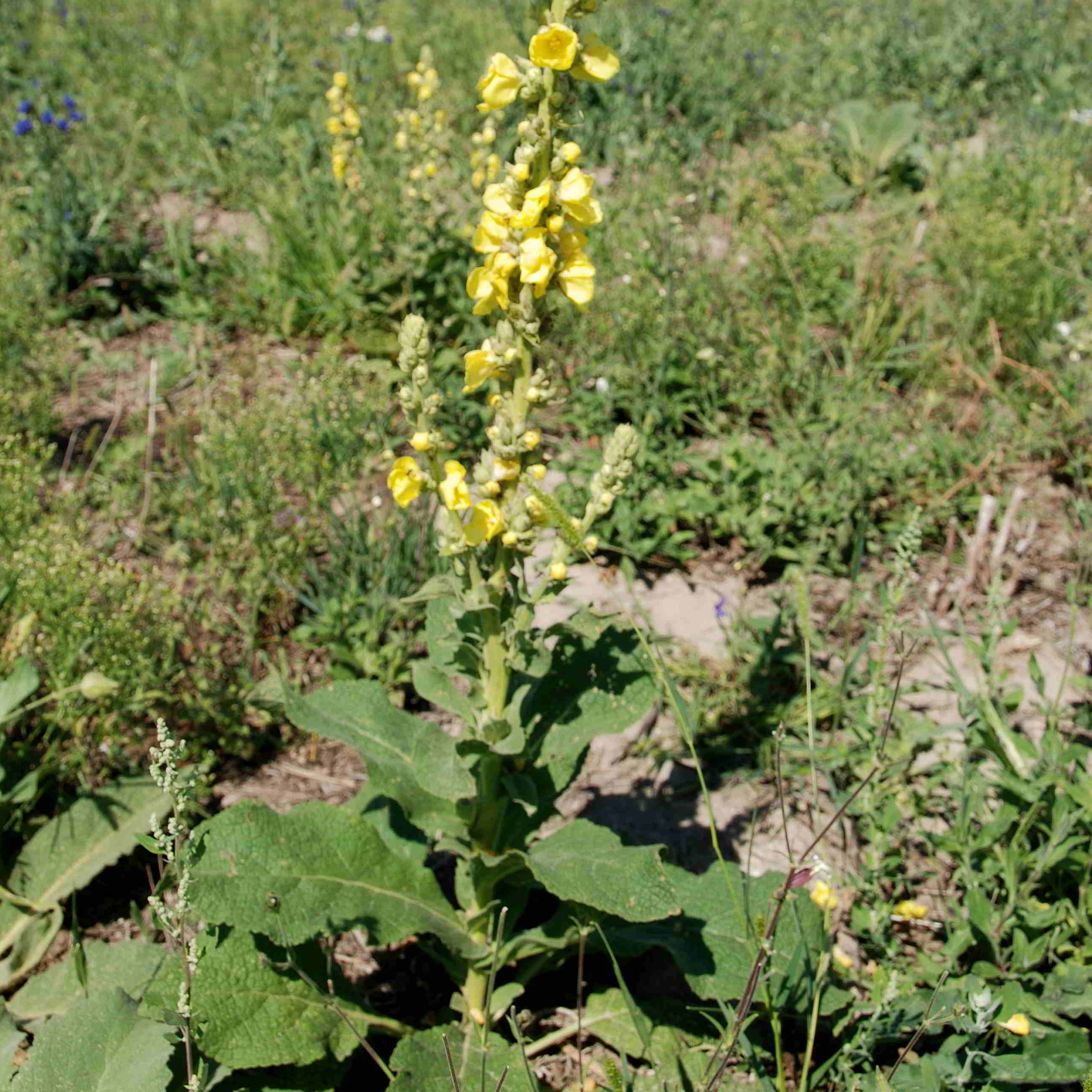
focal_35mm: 46
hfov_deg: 36.8
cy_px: 339
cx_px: 545
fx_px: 1642
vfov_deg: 36.3
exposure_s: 1/250
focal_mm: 24
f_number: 8
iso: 100
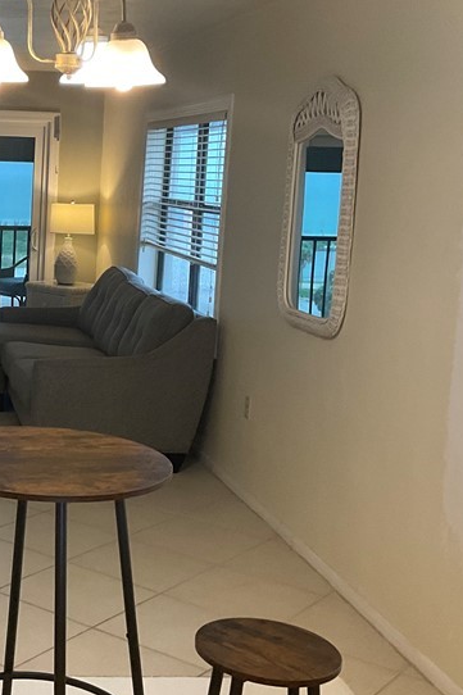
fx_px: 1100
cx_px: -32
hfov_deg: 22.6
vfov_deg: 35.0
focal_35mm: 57
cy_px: 297
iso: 100
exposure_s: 1/60
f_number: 1.8
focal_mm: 3
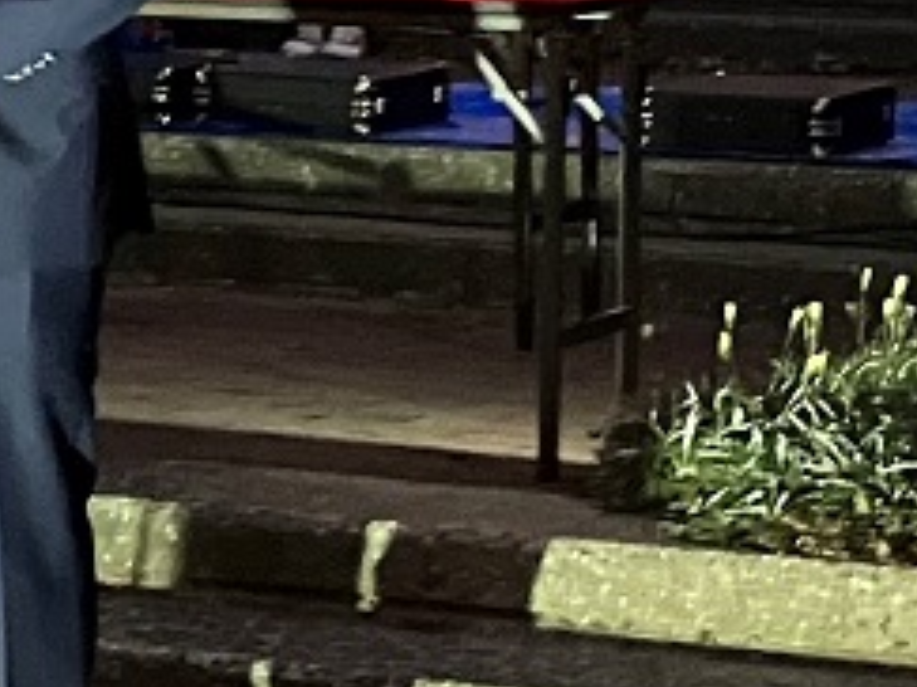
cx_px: 8
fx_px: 1827
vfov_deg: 20.3
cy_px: -74
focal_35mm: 69
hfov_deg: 26.7
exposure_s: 1/22
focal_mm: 3.99
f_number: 1.8
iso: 640
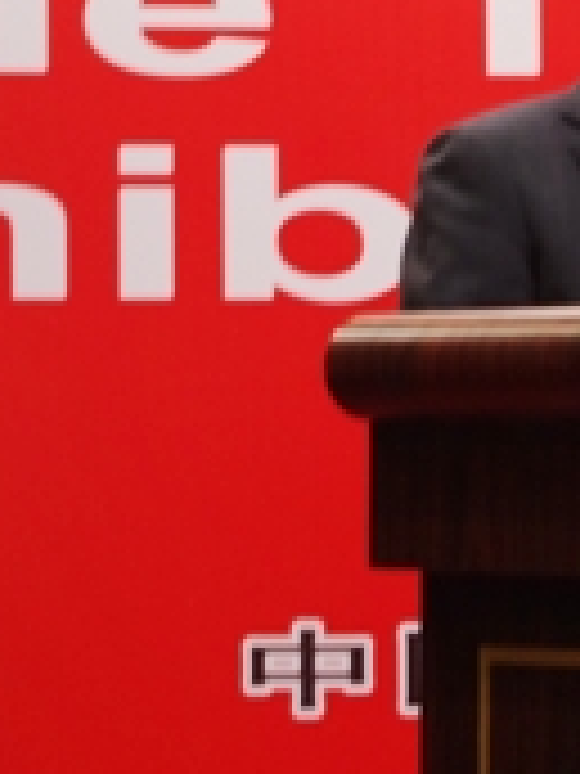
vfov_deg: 7.7
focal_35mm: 258
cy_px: 112
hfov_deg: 5.7
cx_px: 726
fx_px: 5764
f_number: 5.6
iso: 800
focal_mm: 47.5
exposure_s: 1/8
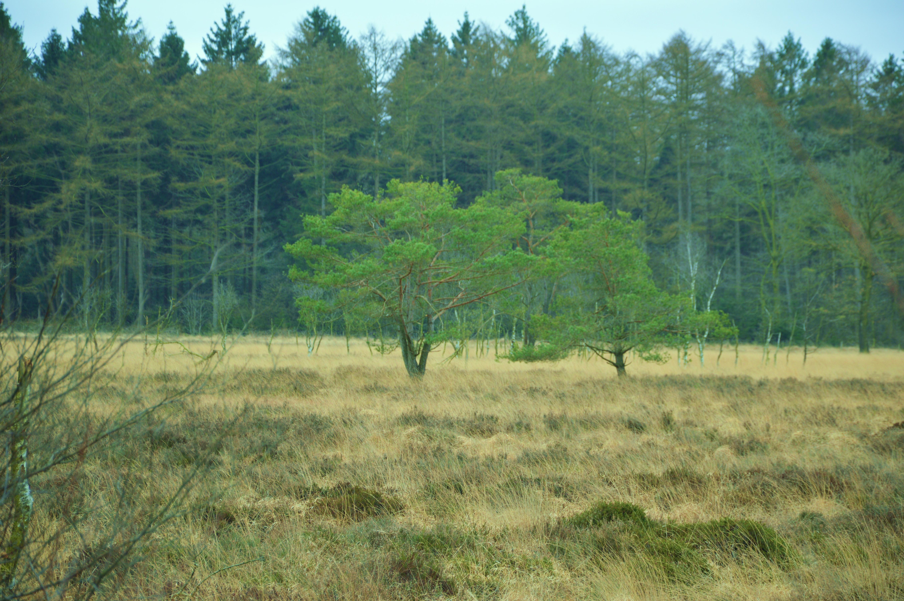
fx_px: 3951
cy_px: 300
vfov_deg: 8.7
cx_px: 452
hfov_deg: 13.1
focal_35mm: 158
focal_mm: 105
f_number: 5.6
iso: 140
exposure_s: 1/125
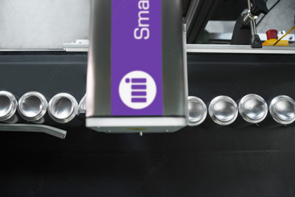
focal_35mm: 35
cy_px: 98
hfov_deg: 54.4
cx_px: 148
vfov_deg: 37.9
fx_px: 287
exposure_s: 1/40
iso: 640
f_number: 5.6
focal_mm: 35
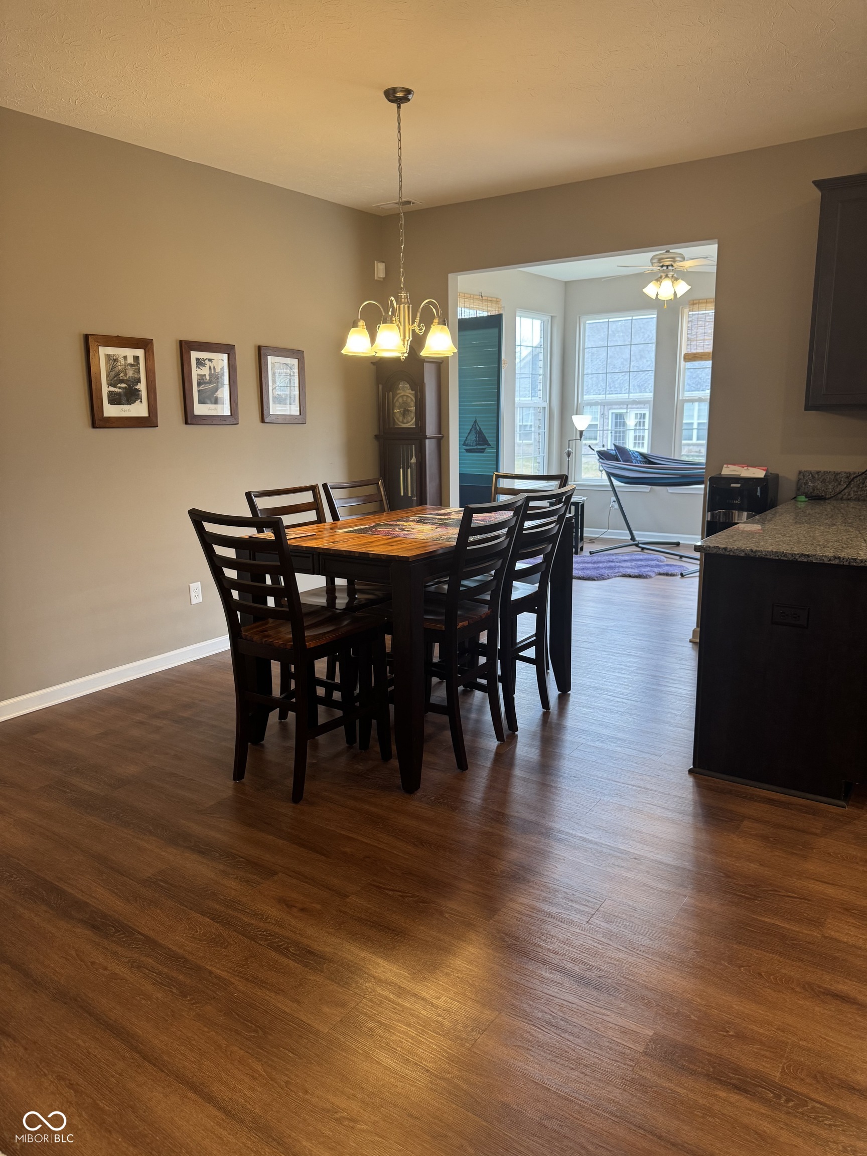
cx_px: 434
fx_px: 801
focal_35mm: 24
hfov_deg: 56.8
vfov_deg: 71.6
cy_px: 578
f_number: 1.78
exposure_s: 1/120
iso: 160
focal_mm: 6.76
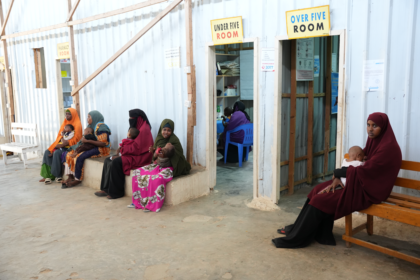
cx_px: 210
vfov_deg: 38.5
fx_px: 401
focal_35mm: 34
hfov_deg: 55.2
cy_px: 140
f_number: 4
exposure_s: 1/100
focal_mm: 34.4
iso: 3200
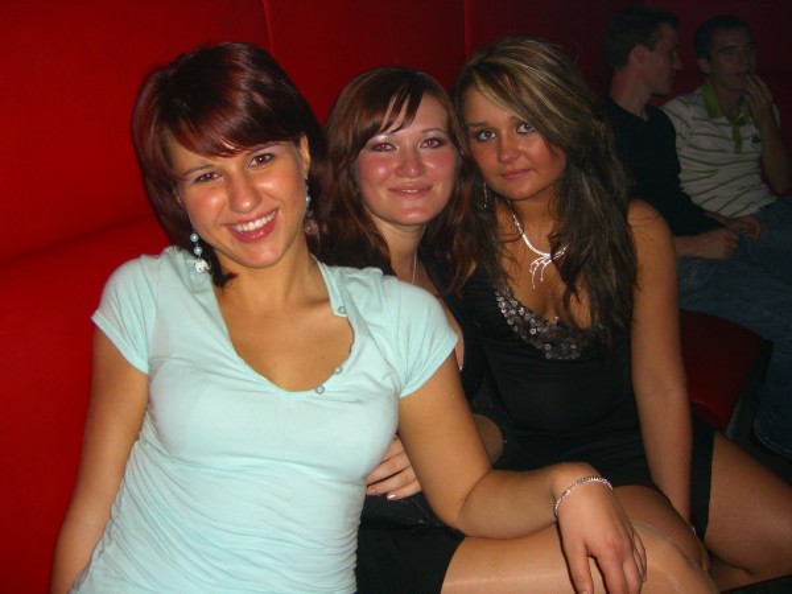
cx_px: 396
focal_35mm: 38
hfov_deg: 49.0
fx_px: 869
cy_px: 297
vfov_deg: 37.7
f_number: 2.8
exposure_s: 1/60
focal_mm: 7.9
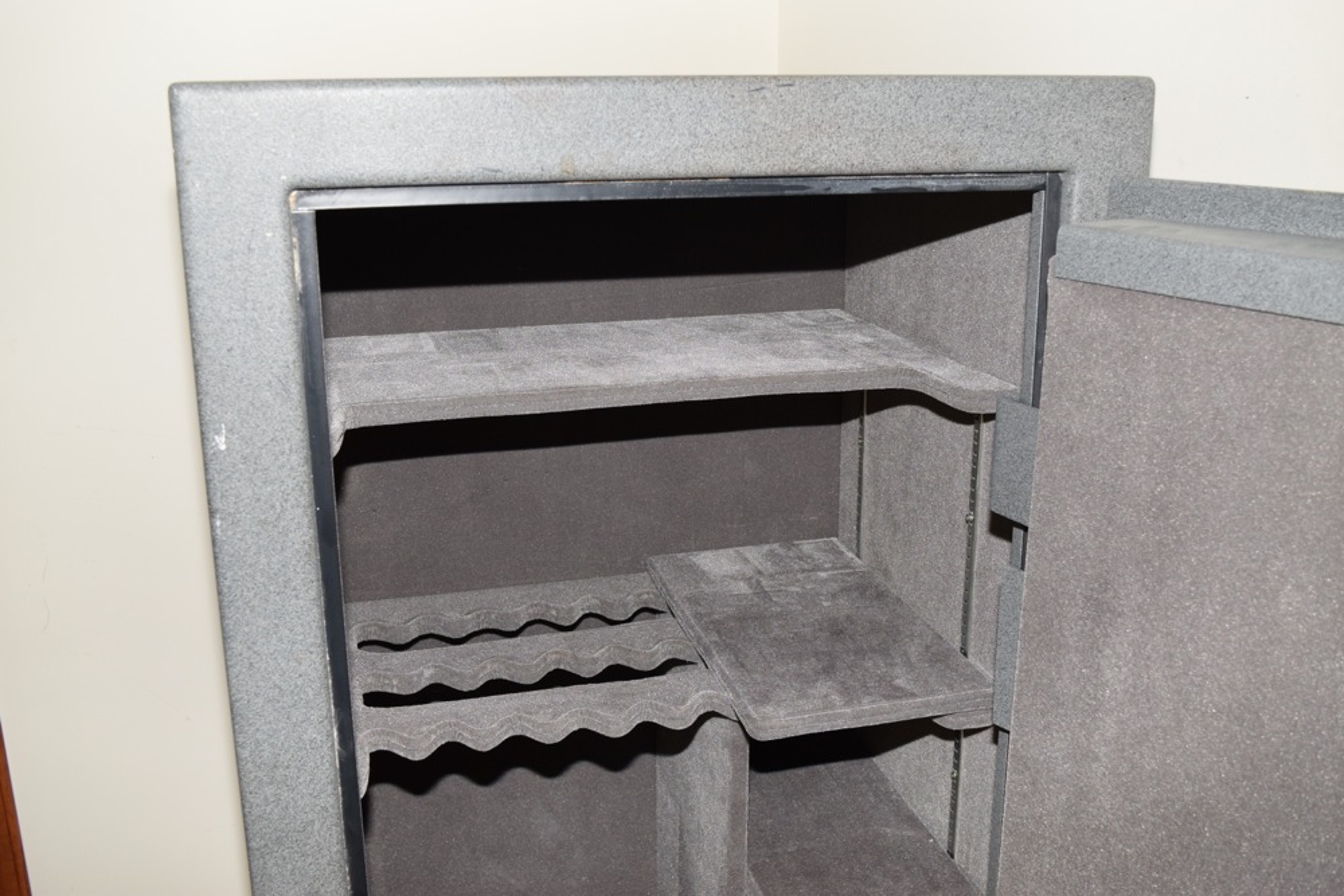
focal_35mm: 36
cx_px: 672
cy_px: 448
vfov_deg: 36.9
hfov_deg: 53.1
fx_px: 1344
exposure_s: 1/100
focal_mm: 24
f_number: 5.6
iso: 800
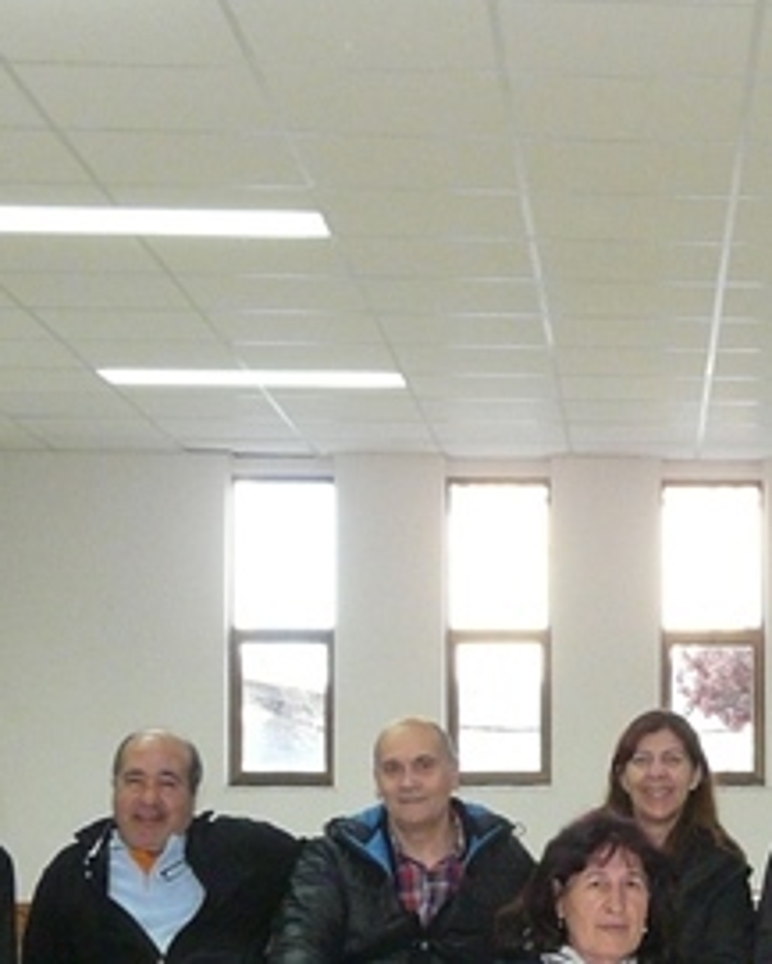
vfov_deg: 19.8
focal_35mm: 95
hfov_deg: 15.7
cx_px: 904
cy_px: 872
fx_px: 2712
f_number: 2.8
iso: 200
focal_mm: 4.6
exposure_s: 1/30
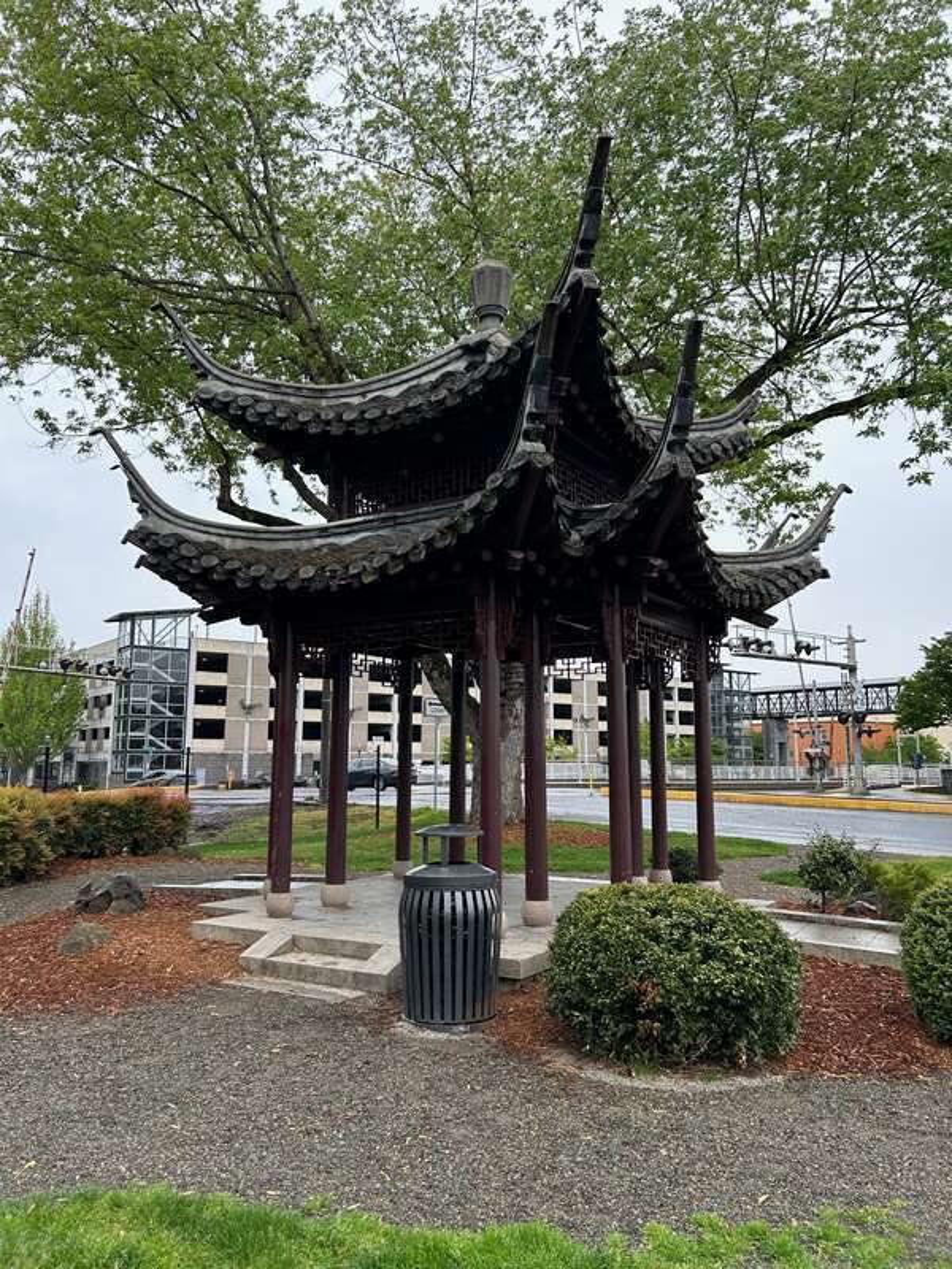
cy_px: 634
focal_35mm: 26
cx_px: 476
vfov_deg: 67.3
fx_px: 953
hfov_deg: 53.1
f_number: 1.5
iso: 50
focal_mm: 5.7
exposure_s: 1/401
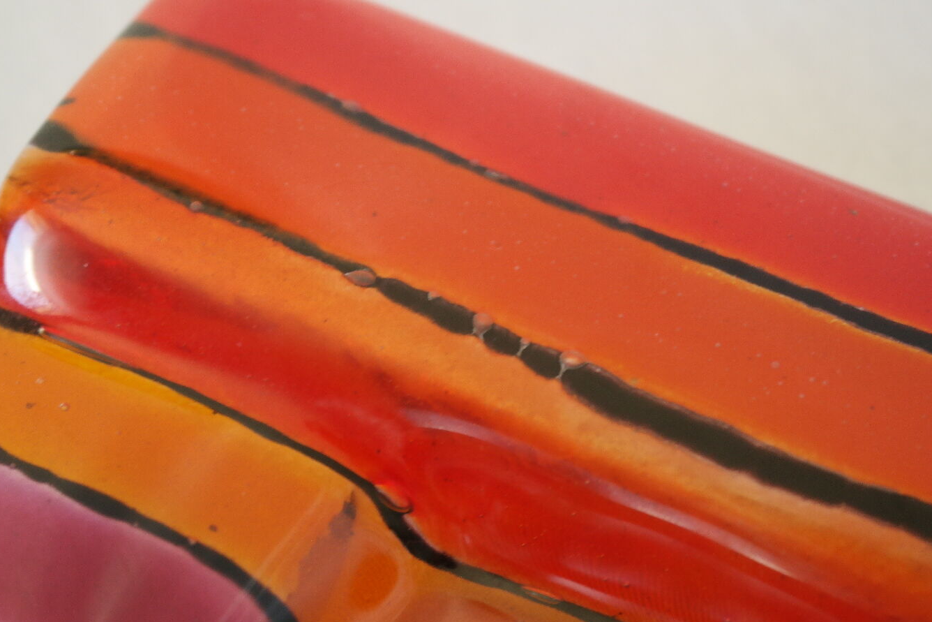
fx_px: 1942
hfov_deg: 27.0
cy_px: 318
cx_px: 406
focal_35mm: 75
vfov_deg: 18.2
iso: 800
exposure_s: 1/30
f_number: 5.6
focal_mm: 38
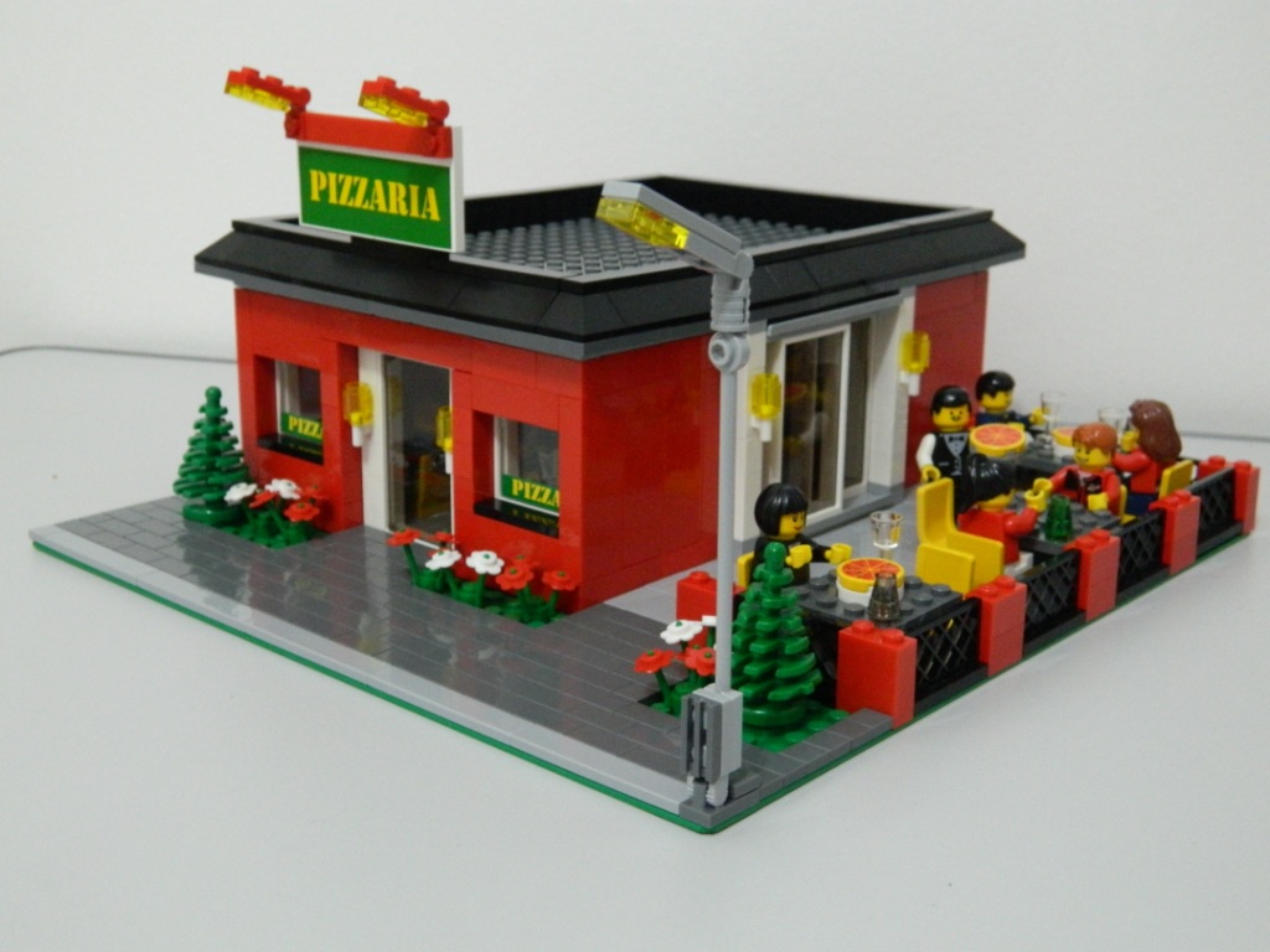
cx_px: 635
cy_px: 476
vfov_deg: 30.9
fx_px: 1724
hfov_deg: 40.4
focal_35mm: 47
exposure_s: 1/10
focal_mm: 8.4
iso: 560
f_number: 3.6
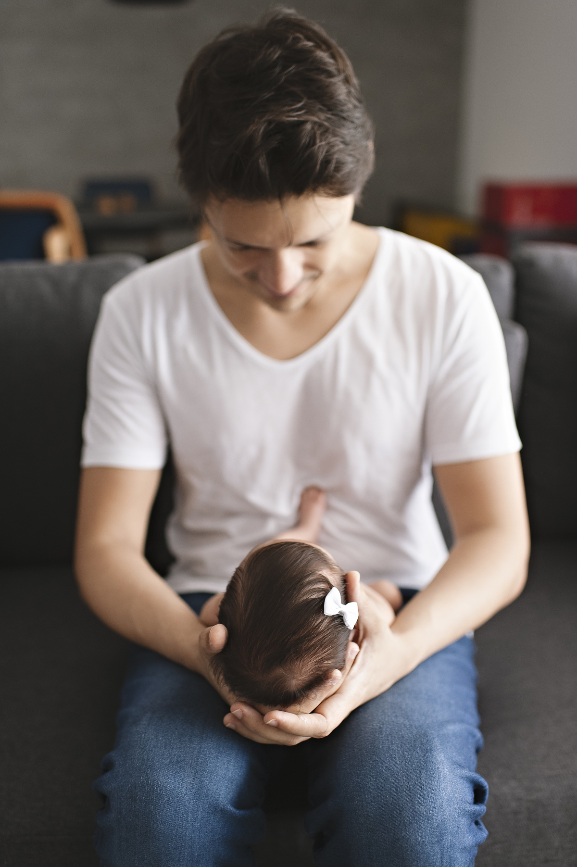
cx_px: 288
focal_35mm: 35
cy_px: 434
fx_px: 842
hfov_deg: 37.8
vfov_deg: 54.5
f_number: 2.2
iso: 640
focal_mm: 35
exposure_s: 1/125
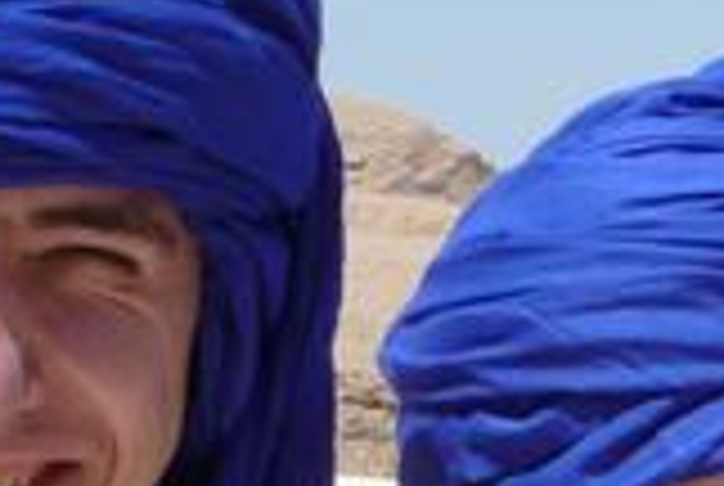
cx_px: 791
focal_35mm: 248
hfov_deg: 8.2
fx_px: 4997
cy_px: 1008
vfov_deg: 5.4
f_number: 4.3
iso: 100
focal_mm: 9.3
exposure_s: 1/800
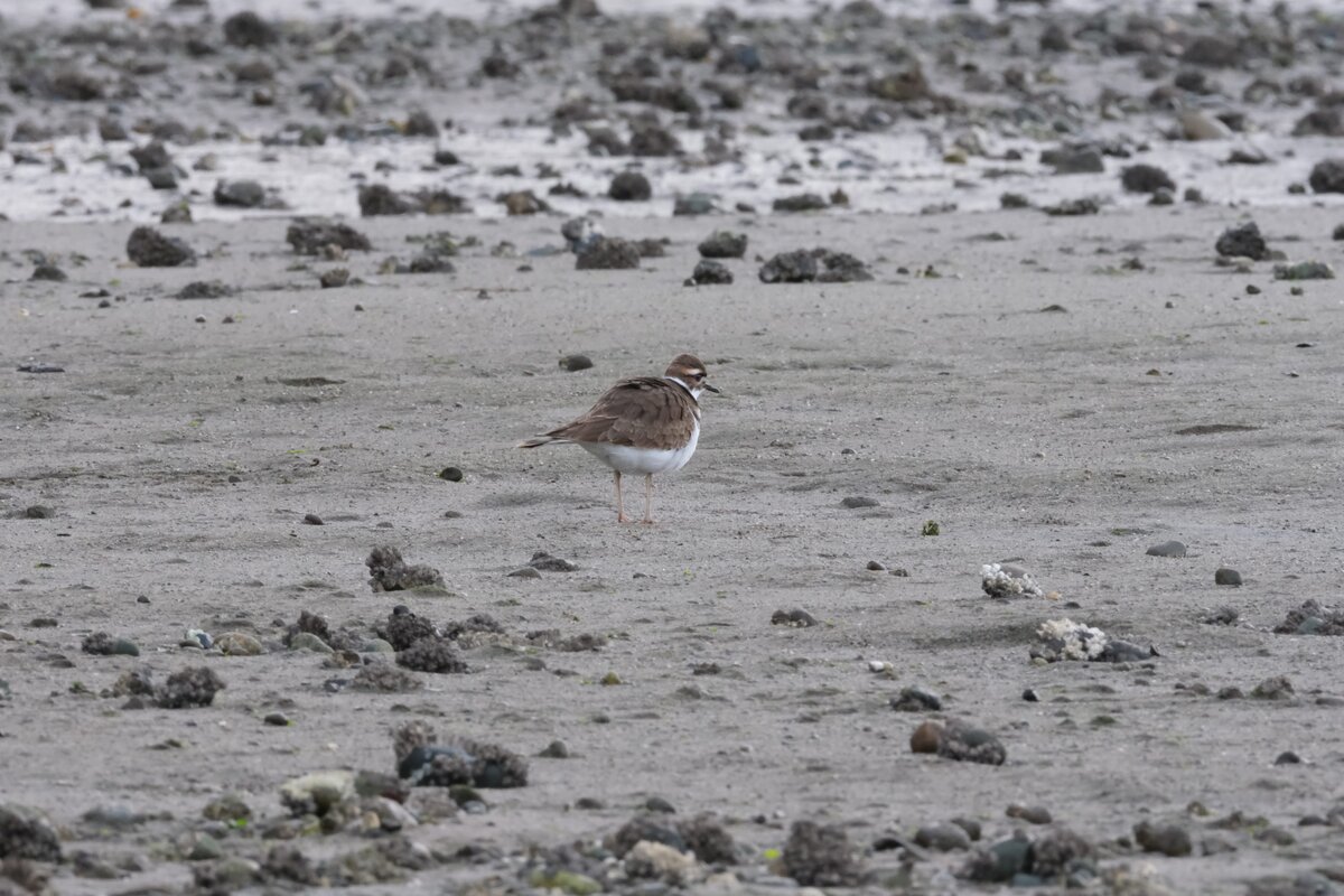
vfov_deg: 1.5
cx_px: 672
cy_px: 448
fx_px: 33597
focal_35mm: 900
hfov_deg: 2.3
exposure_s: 1/70
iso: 3200
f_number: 22
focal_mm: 600
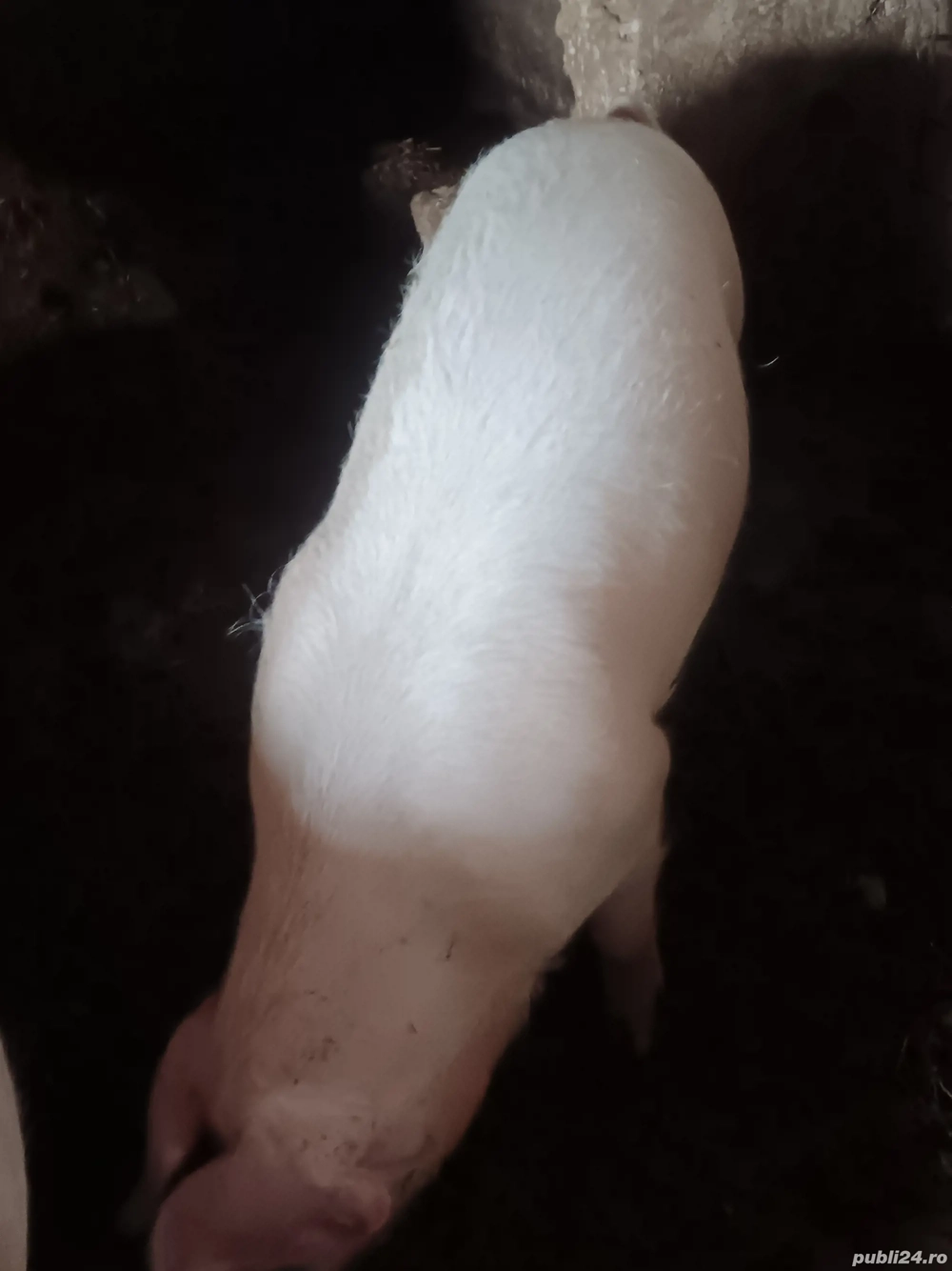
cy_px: 636
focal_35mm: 45
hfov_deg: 32.2
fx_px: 1651
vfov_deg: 42.1
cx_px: 476
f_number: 1.9
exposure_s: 1/25
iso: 1968
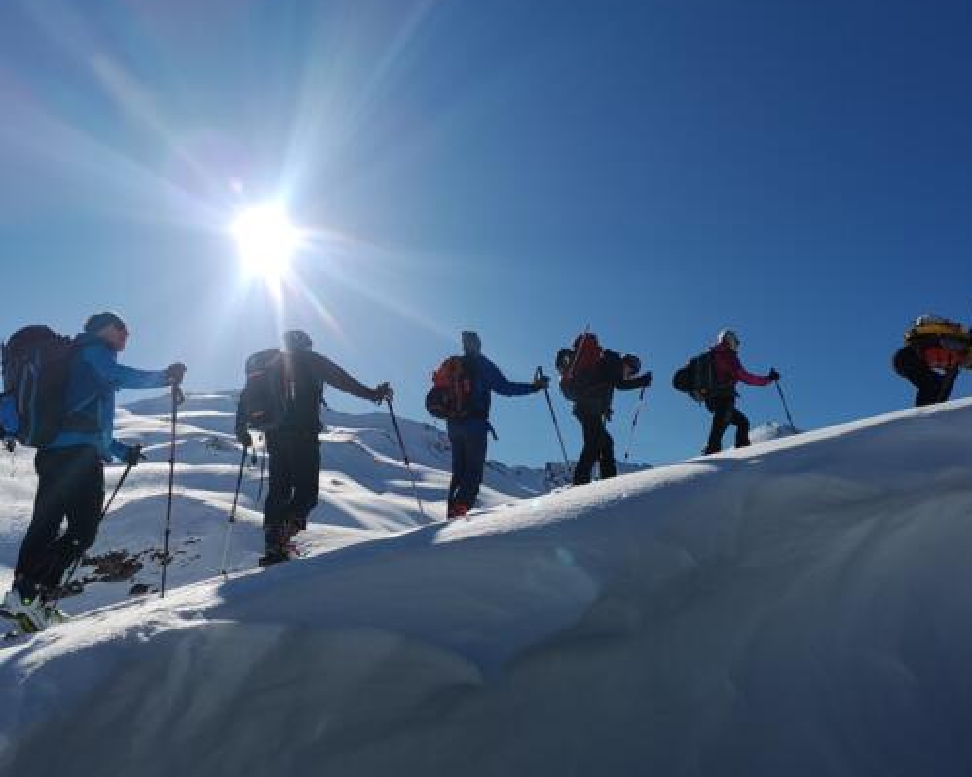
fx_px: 892
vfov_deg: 47.1
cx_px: 416
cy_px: 403
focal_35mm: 31
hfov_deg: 57.0
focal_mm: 3.95
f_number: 1.8
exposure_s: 1/7353
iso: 50
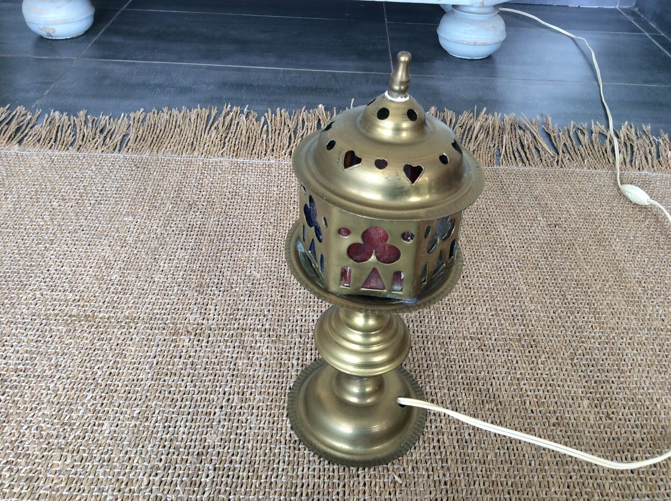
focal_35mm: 32
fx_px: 619
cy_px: 250
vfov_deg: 44.1
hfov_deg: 56.9
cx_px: 336
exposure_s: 1/25
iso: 50
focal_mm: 3.3
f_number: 2.4
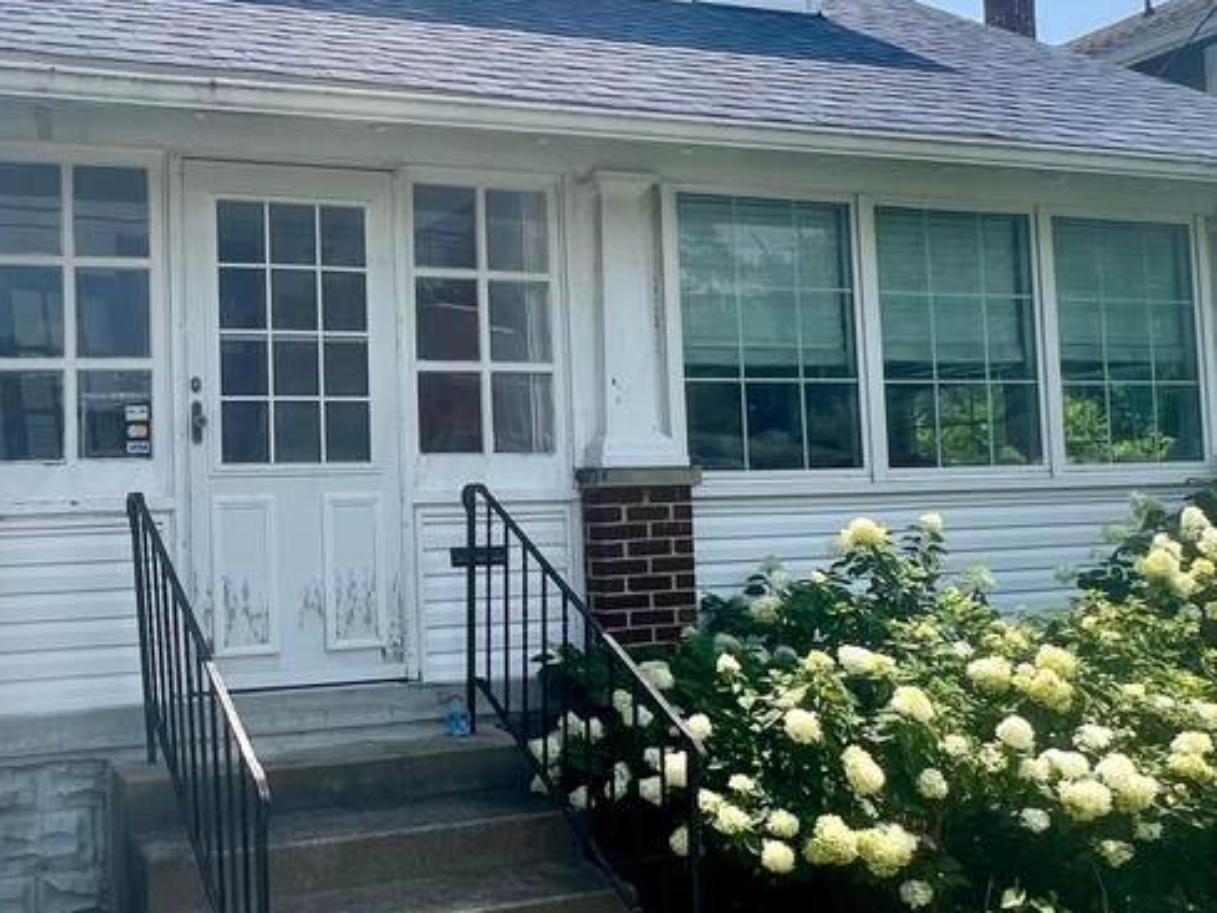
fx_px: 1196
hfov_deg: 51.5
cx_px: 294
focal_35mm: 34
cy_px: 453
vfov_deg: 41.8
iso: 32
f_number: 1.8
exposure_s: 1/853
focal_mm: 1.57
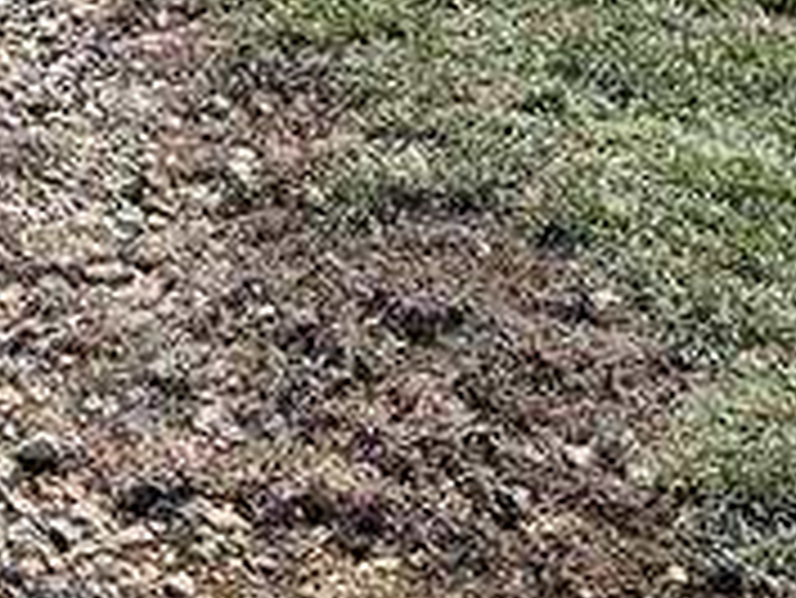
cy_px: -373
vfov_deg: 17.2
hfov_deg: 22.8
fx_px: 1726
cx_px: -270
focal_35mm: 75
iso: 50
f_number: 2.2
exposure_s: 1/2336
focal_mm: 1.74
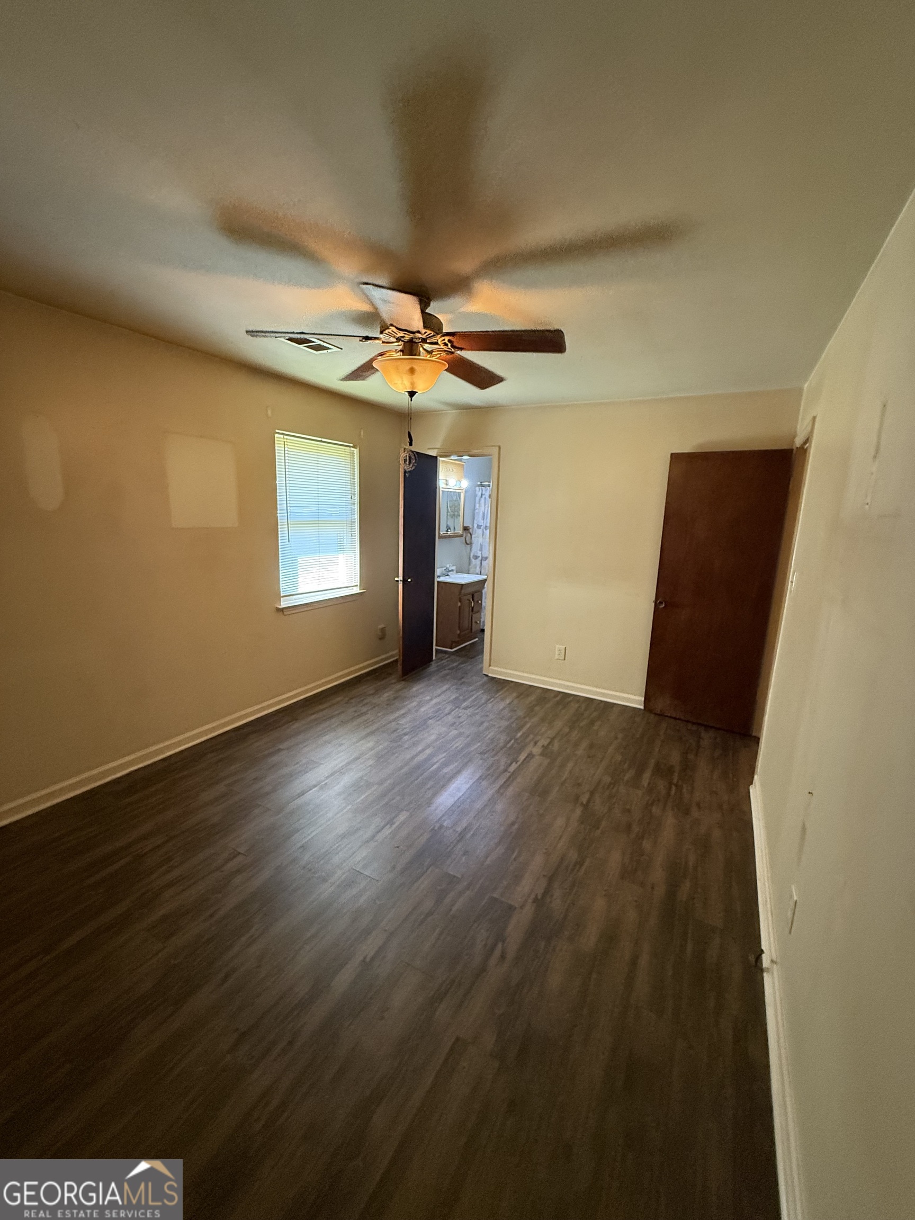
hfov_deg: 85.7
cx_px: 458
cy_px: 610
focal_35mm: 14
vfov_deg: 102.1
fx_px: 493
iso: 500
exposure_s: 1/60
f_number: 2.2
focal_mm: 2.22
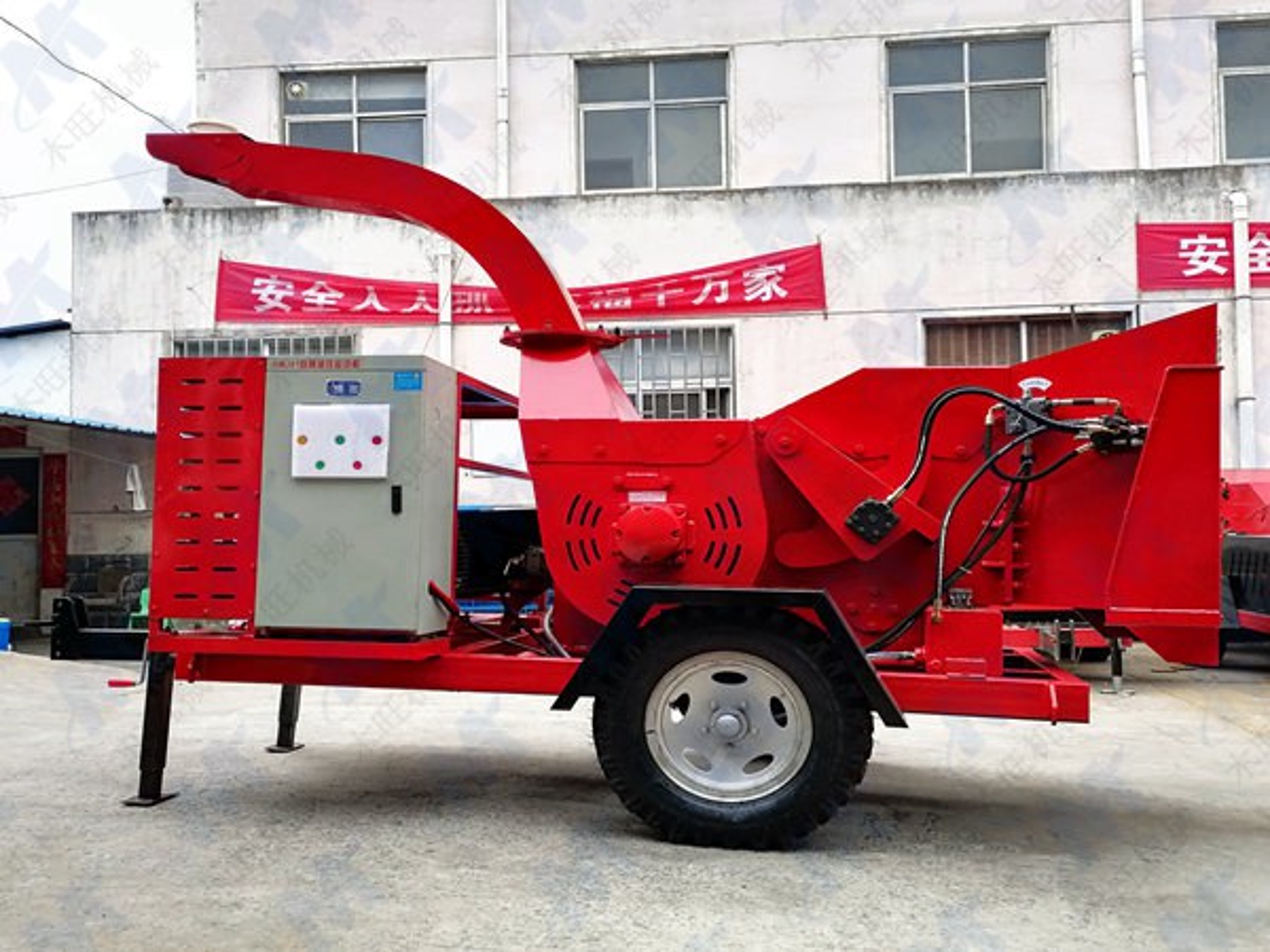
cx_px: 635
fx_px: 1101
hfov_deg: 60.0
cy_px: 476
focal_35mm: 30
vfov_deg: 46.8
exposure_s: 1/381
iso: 50
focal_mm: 5.3
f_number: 1.8
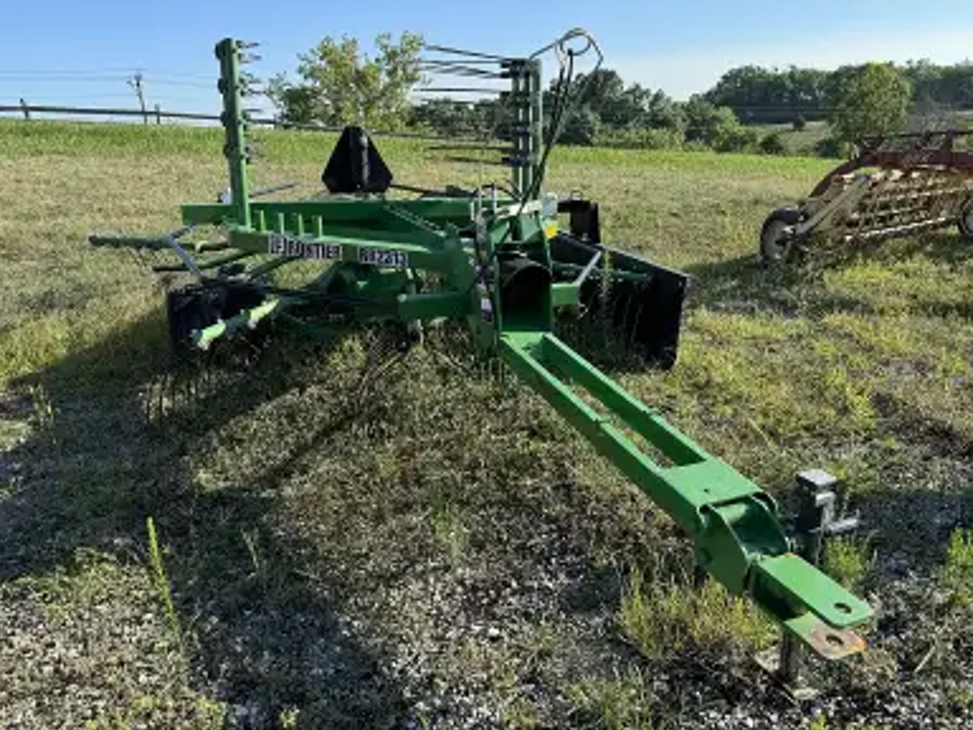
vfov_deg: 54.9
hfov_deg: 69.4
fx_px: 703
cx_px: 502
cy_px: 360
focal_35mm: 25
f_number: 1.78
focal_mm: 6.76
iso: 80
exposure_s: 1/1637
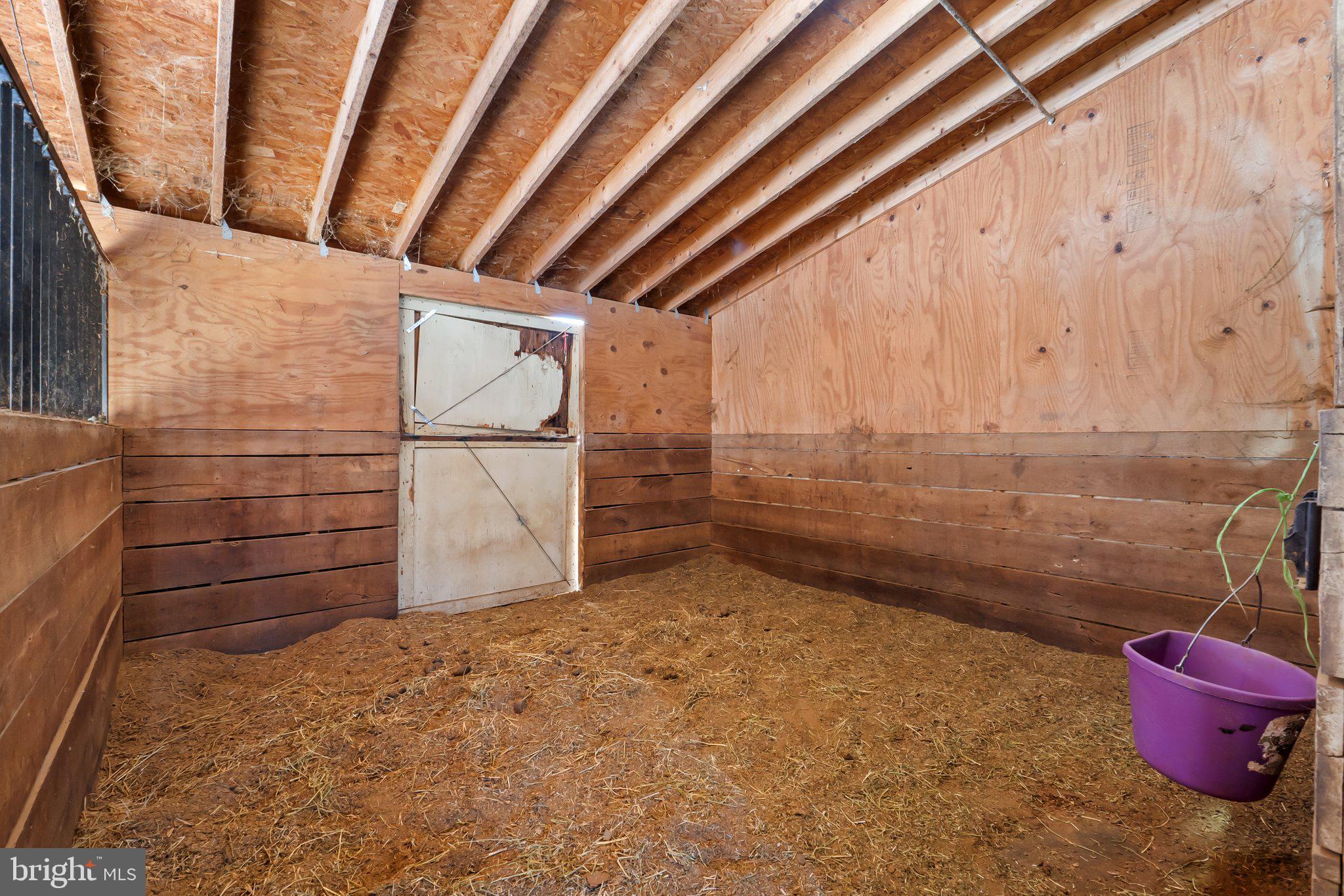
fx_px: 560
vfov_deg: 77.3
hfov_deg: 100.4
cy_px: 448
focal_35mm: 15
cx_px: 672
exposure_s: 2
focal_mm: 10
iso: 640
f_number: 7.1
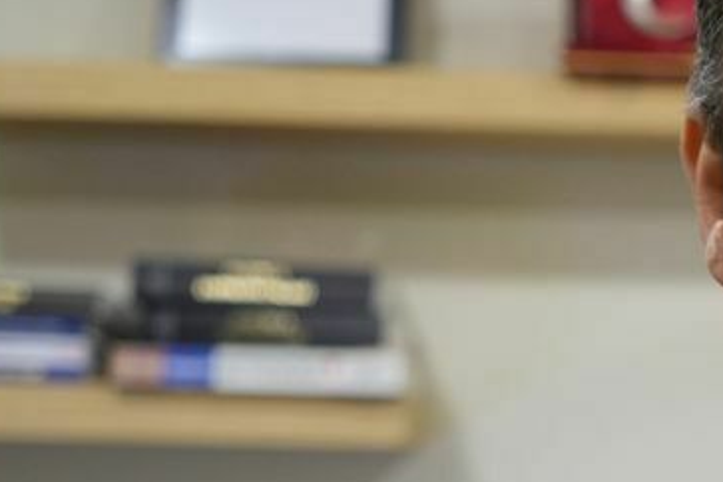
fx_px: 2872
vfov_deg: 9.6
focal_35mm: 143
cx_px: 986
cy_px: 416
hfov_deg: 13.7
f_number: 4.5
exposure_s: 1/50
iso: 2000
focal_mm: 48
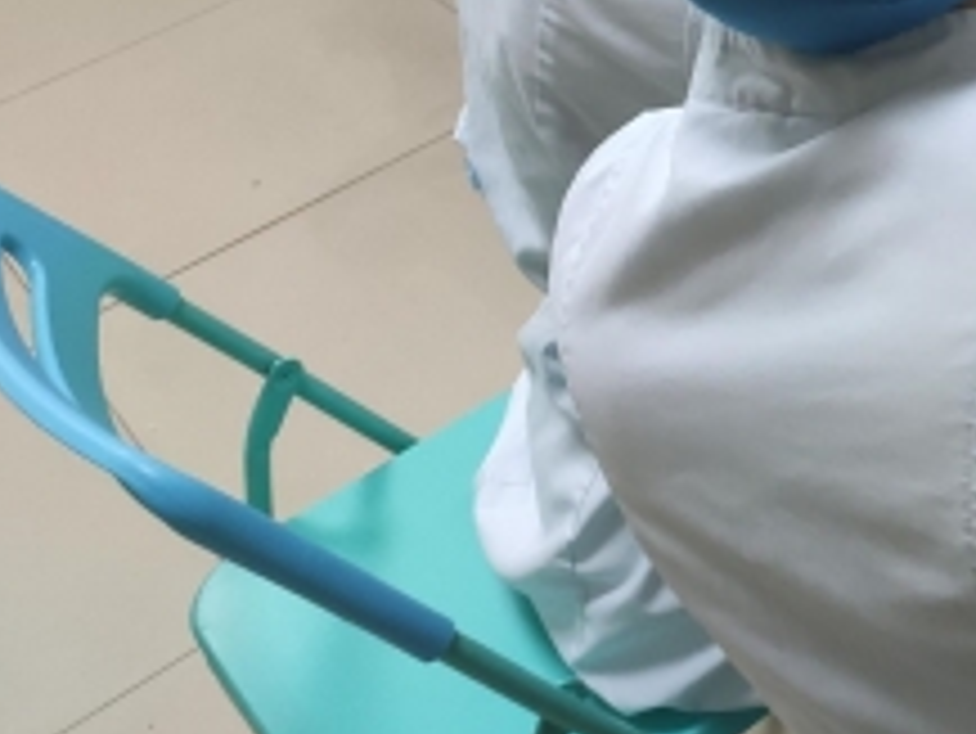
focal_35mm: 72
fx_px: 2031
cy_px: -162
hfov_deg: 23.6
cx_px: 1295
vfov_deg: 19.2
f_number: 1.75
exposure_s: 1/50
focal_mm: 4.77
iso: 498
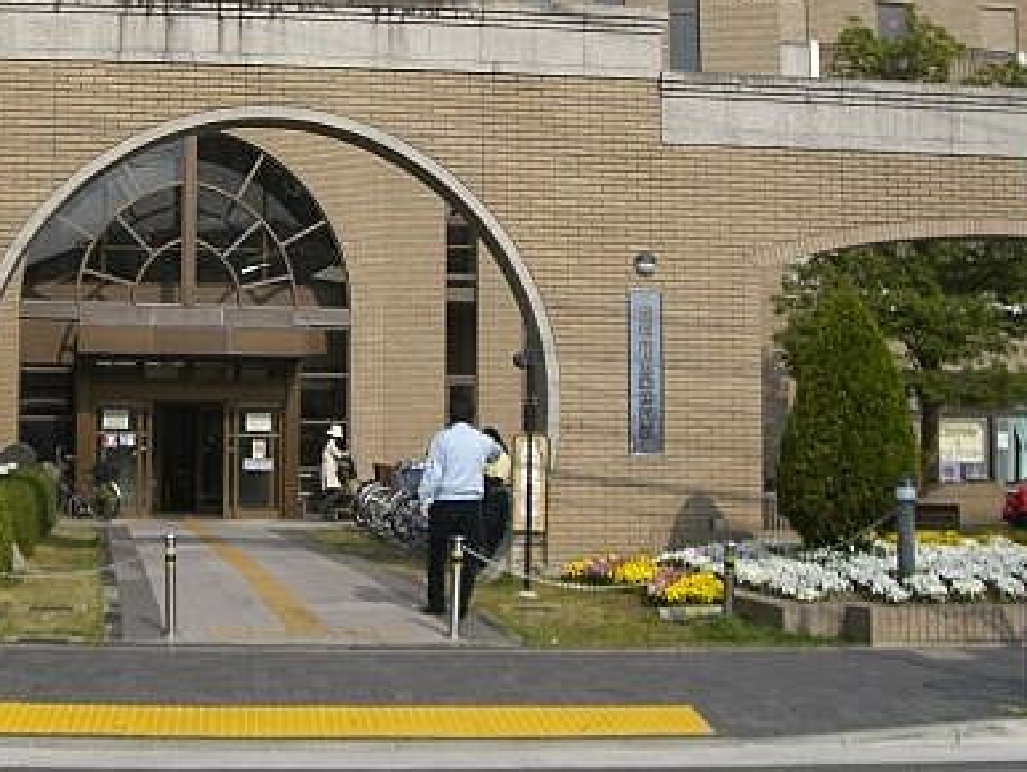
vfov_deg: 23.2
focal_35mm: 63
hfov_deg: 30.4
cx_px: 327
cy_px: 242
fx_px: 1870
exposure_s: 1/640
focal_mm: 6.2
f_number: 4.3
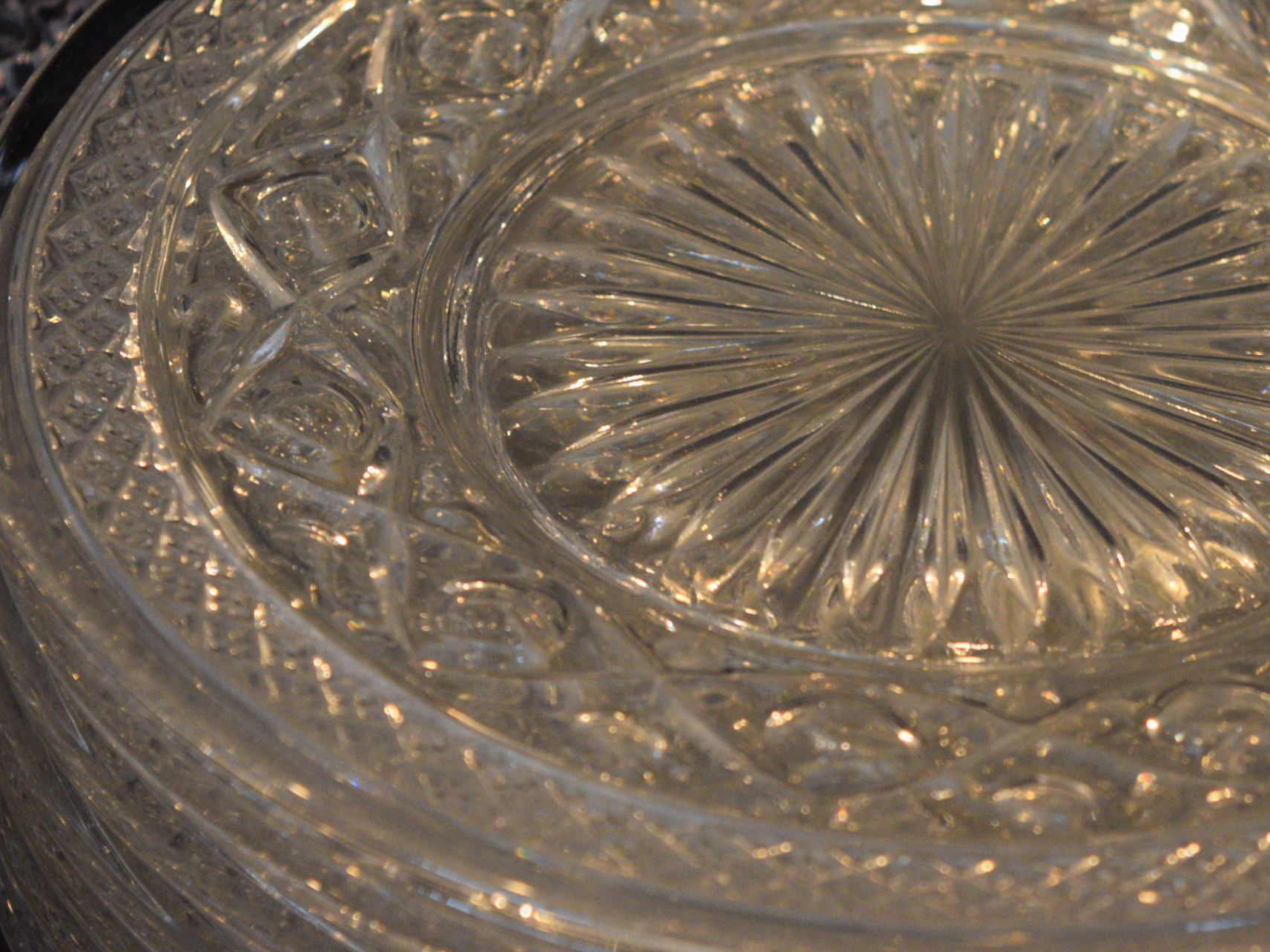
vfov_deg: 12.2
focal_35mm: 121
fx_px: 4440
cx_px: 890
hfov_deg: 16.2
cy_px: 215
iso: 2000
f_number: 5.3
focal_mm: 48
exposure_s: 1/60
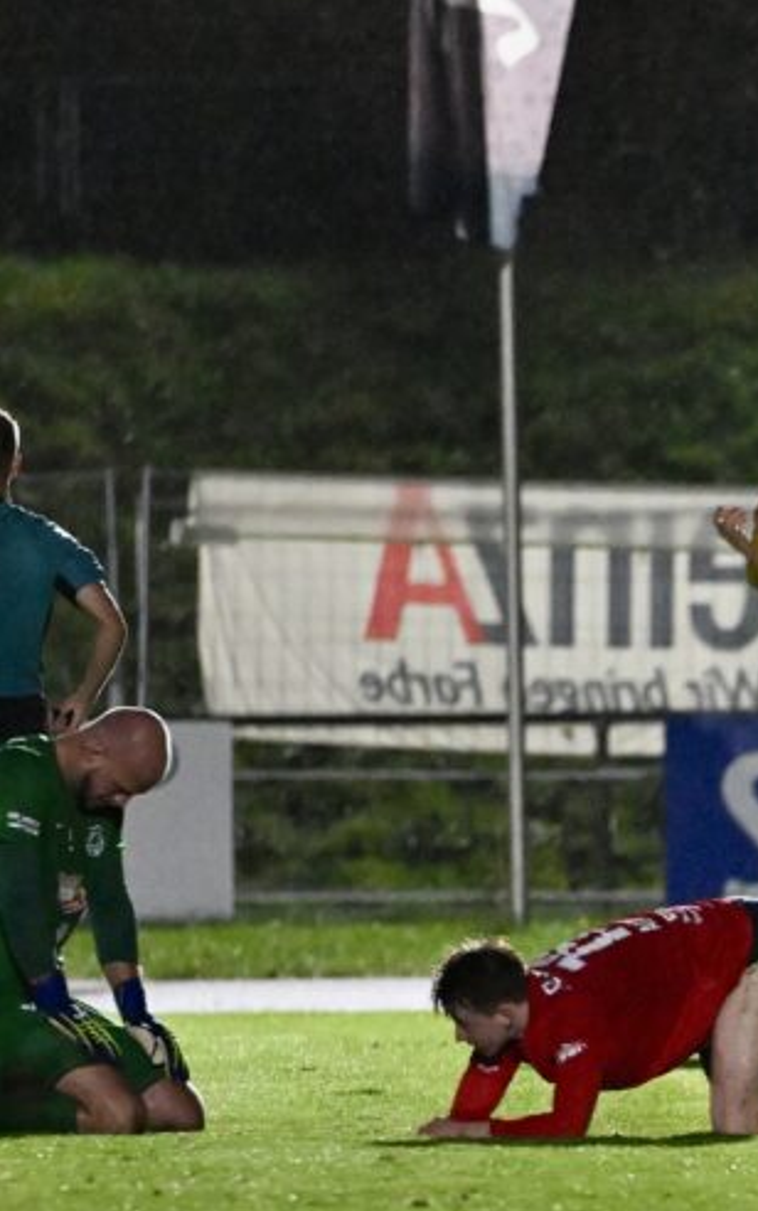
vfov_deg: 5.0
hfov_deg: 3.1
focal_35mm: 424
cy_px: 715
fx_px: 13998
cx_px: 903
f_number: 2.8
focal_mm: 200
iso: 8000
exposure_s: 1/1600
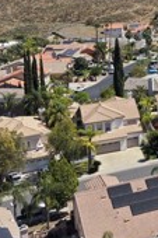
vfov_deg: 21.0
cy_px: 6
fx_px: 620
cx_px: 362
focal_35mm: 94
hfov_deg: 12.1
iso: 200
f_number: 1.8
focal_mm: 8.67
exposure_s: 1/5000
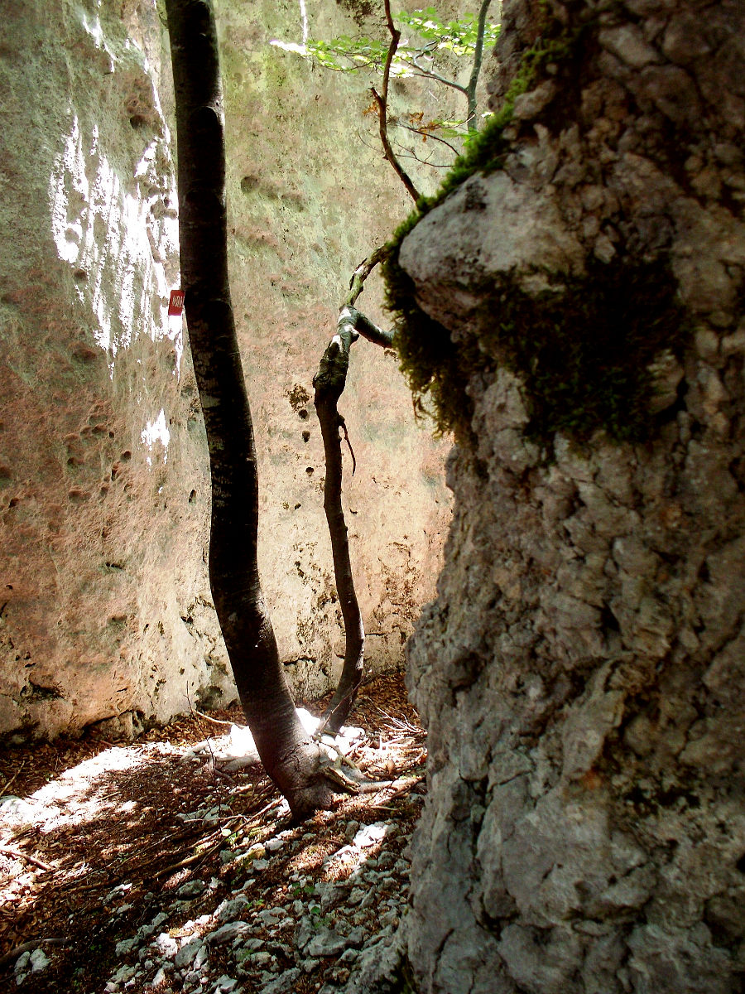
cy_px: 497
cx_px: 372
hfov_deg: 39.7
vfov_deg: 51.4
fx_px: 1033
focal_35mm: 36
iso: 160
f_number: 2.8
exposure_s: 1/60
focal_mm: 7.54
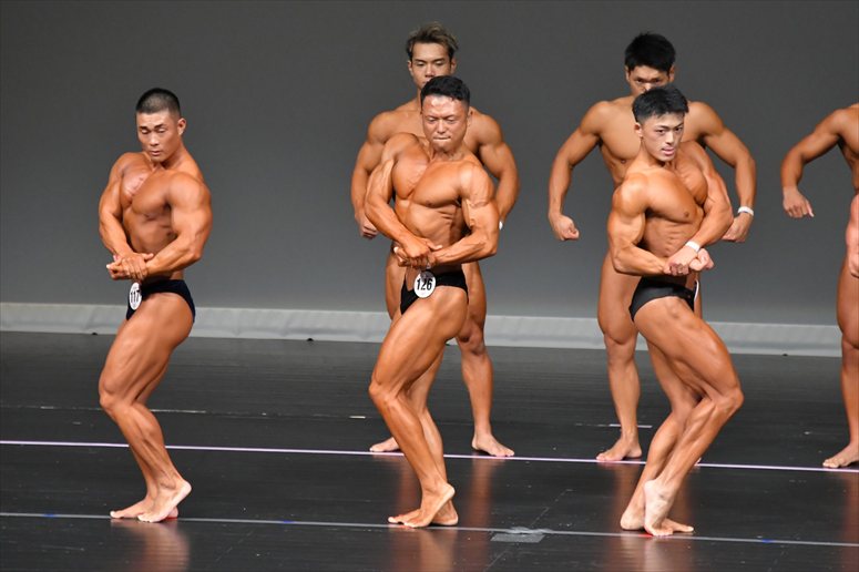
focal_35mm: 345
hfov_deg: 6.0
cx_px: 430
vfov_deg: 4.0
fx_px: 8228
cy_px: 286
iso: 5000
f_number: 5.6
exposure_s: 1/400
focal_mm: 230
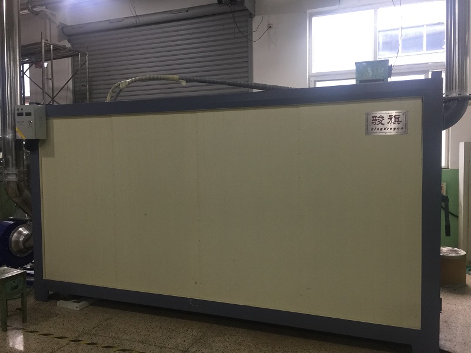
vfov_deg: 48.2
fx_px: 395
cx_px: 236
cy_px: 176
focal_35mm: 29
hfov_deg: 61.7
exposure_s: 1/17
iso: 80
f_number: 2.2
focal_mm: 4.15
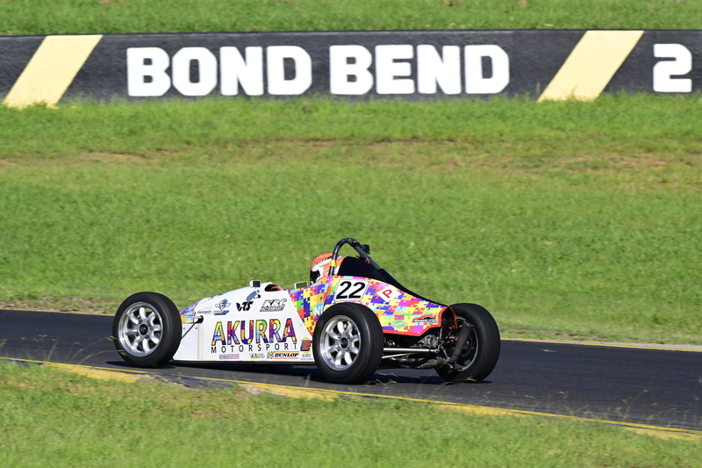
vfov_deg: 2.3
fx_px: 11697
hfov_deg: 3.4
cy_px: 234
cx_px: 351
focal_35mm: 600
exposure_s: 1/640
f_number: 11
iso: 400
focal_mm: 600
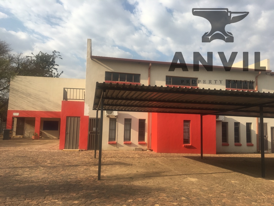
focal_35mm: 29
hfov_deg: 61.7
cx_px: 137
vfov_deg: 48.2
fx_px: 230
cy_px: 103
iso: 25
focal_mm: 4.15
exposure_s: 1/1068
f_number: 2.2
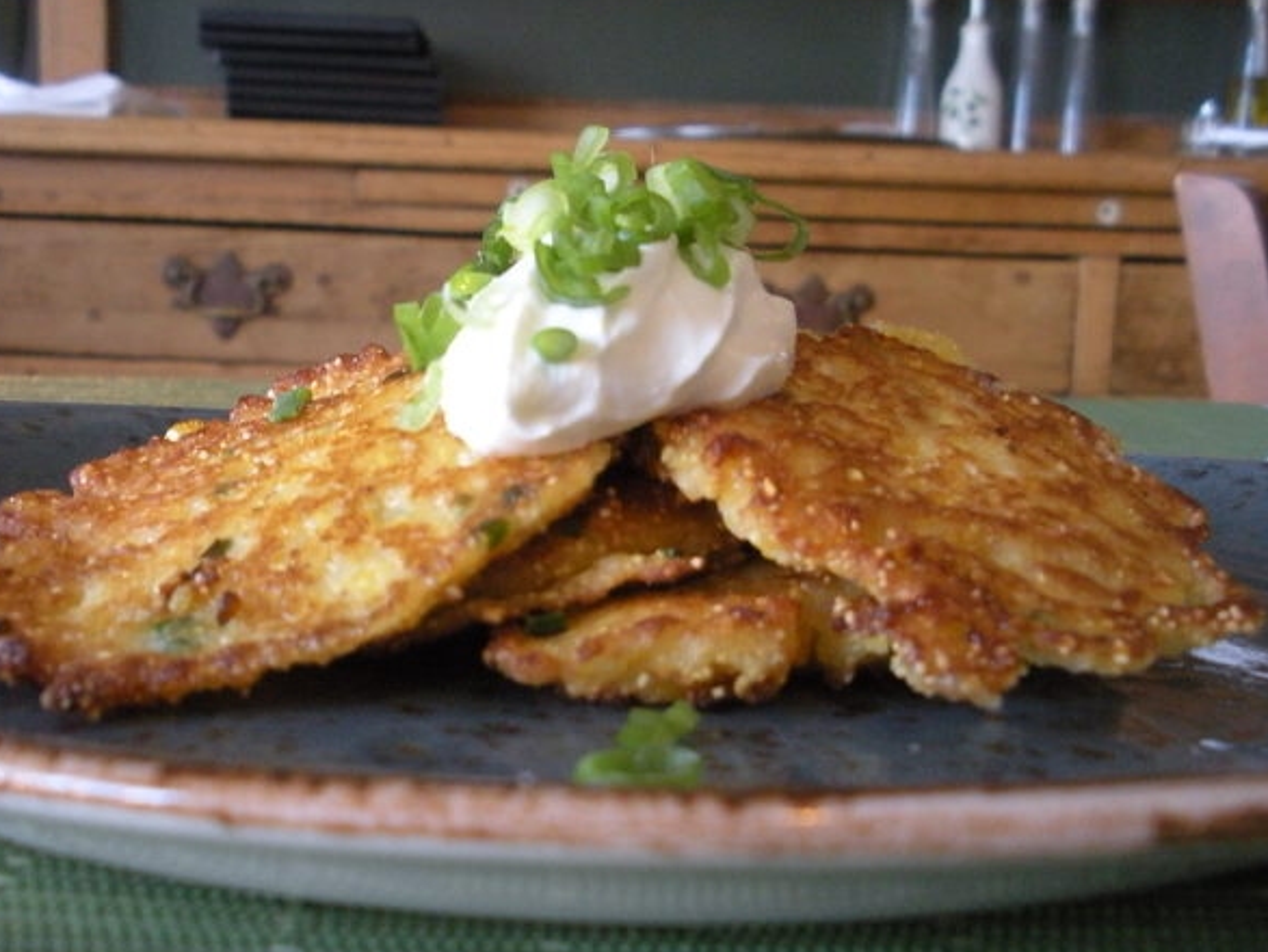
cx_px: 554
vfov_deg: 33.6
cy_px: 488
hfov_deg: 43.7
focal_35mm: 43
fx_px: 1576
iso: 400
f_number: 3.5
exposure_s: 1/9.5
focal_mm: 6.3
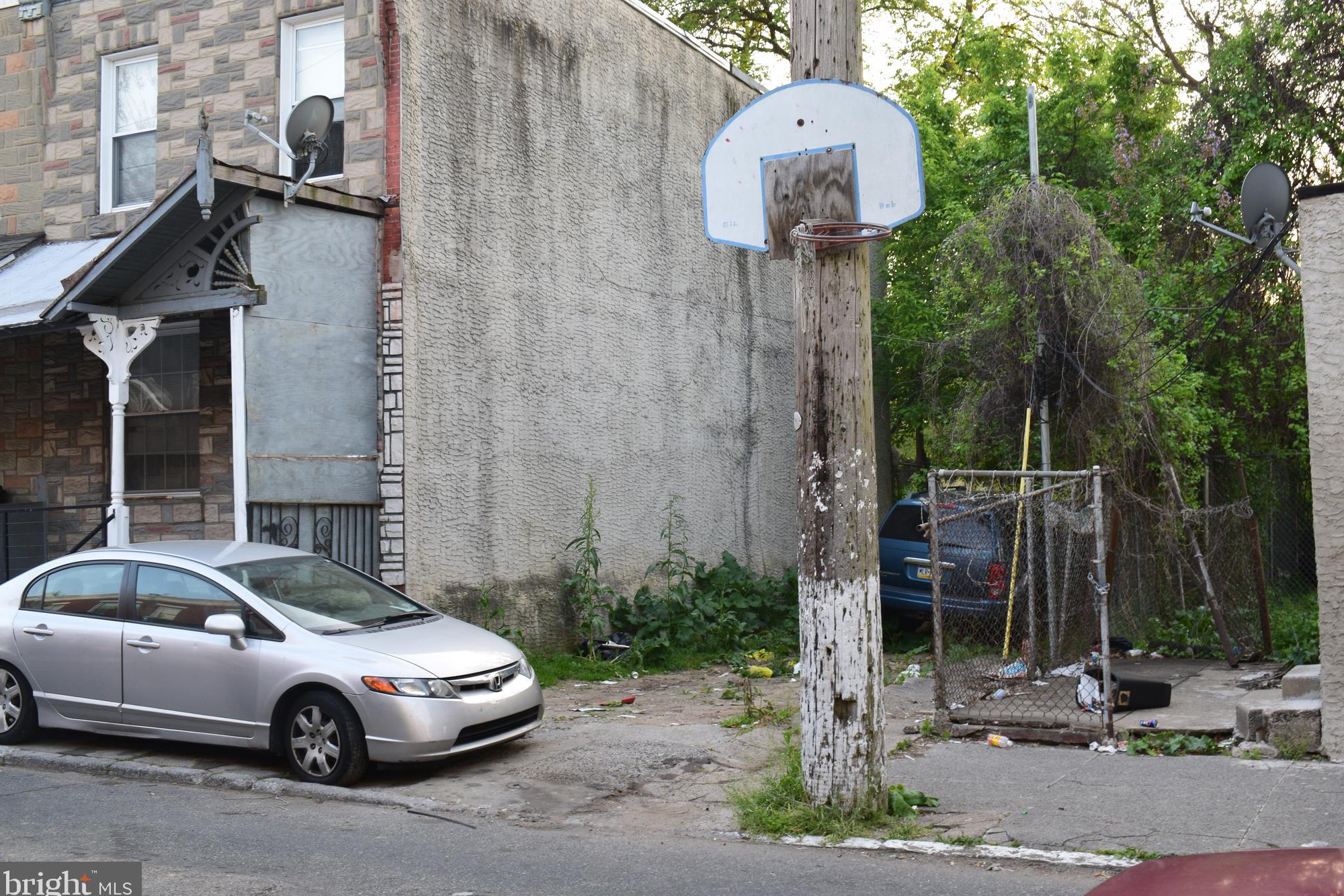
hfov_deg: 45.4
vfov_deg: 31.2
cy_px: 452
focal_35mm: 43
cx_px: 681
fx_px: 1605
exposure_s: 1/40
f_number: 7.1
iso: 400
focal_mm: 28
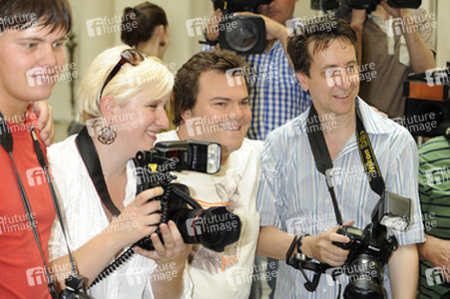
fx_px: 874
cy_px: 150
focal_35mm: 70
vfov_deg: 19.4
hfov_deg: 28.9
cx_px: 225
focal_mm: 70
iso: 500
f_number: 4.5
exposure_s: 1/160
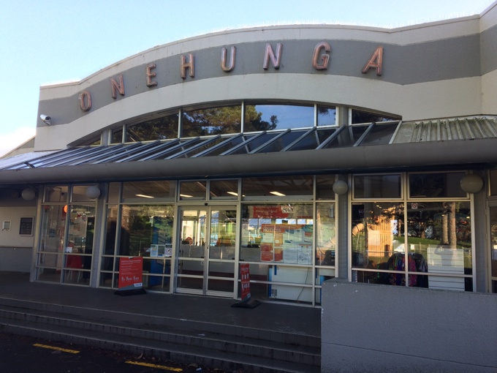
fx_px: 416
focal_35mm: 29
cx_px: 248
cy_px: 186
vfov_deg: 48.2
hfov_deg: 61.7
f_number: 2.2
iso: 32
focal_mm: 4.15
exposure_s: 1/102
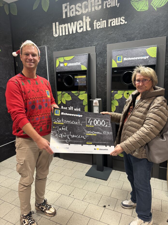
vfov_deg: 71.6
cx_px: 84
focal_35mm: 24
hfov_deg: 56.8
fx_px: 155
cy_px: 112
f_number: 1.78
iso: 125
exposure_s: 1/100
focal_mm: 6.76
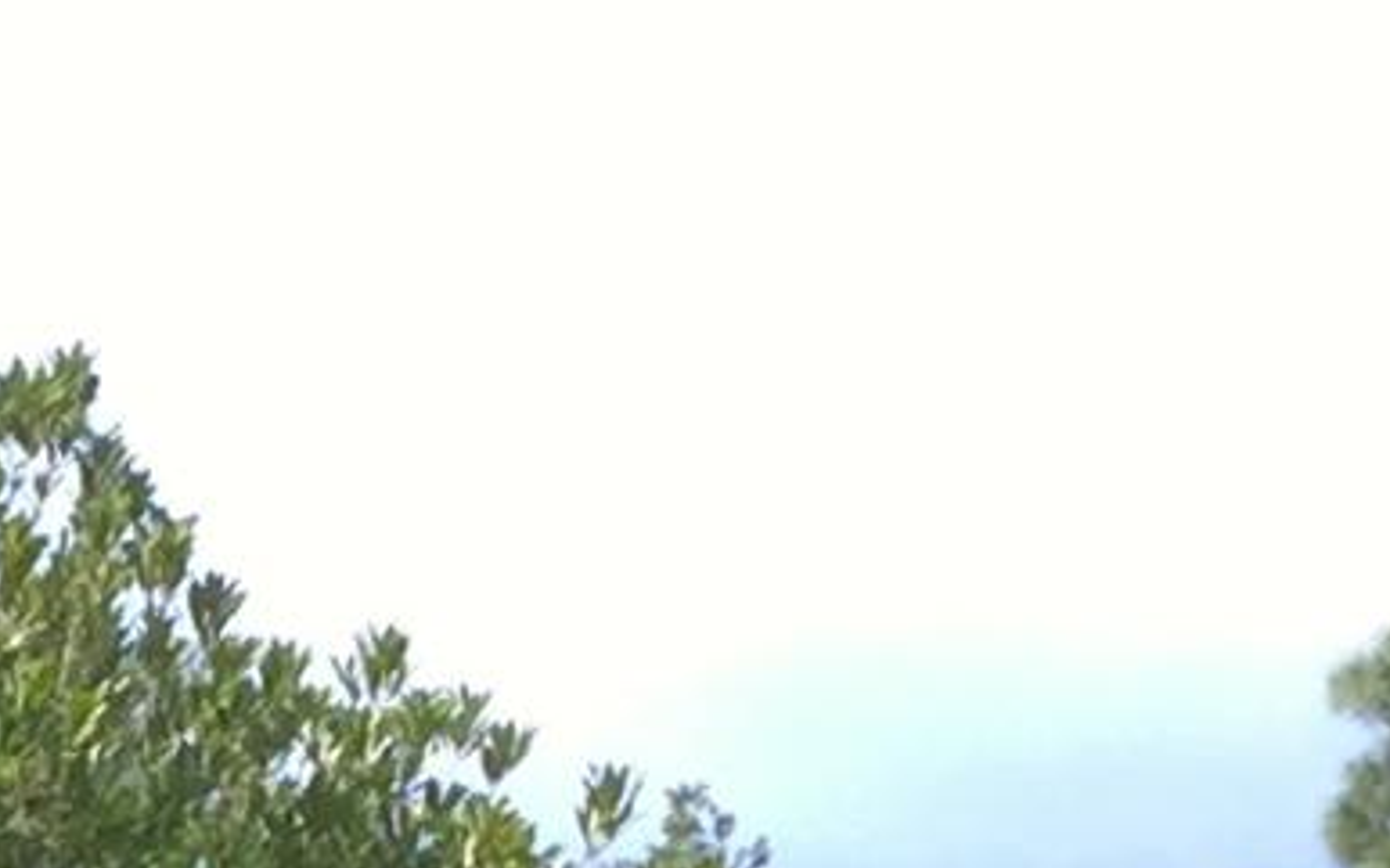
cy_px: 2590
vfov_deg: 5.2
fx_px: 9051
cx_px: -1700
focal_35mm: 239
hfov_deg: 8.2
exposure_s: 1/807
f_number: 2.2
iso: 32
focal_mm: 4.15
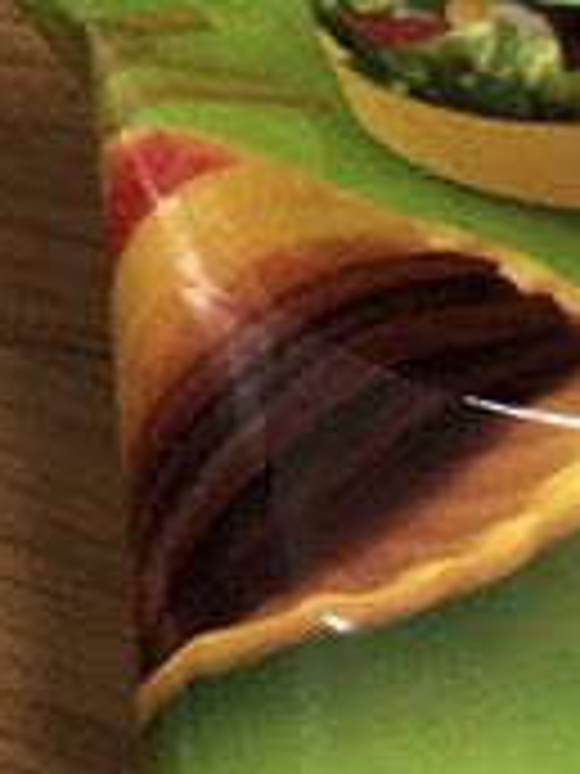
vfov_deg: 13.0
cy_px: 1584
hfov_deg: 10.1
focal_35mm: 130
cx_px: 1326
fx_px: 2904
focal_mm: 3.99
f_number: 1.8
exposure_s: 1/17
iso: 40
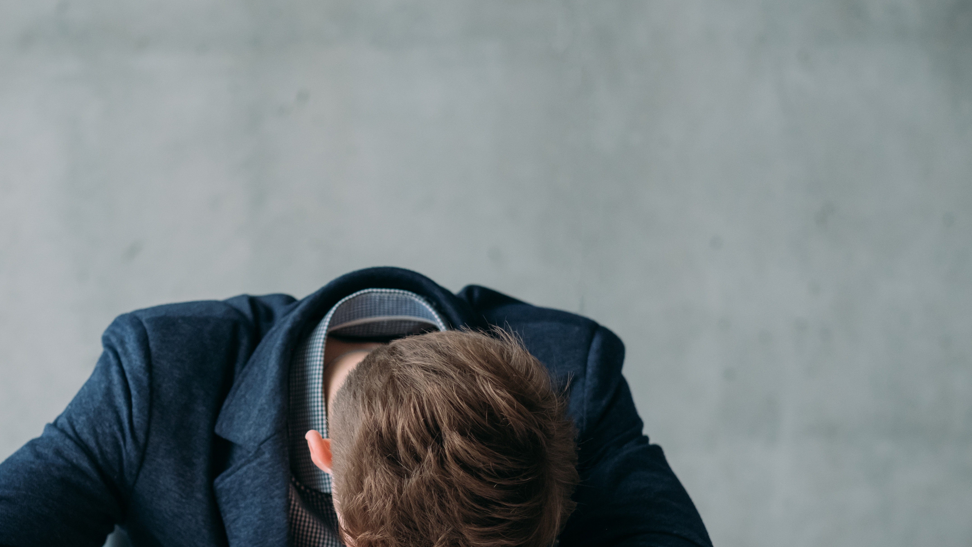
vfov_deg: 10.0
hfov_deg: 17.7
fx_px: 3118
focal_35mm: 121
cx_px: 330
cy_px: 367
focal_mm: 56
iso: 640
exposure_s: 1/250
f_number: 2
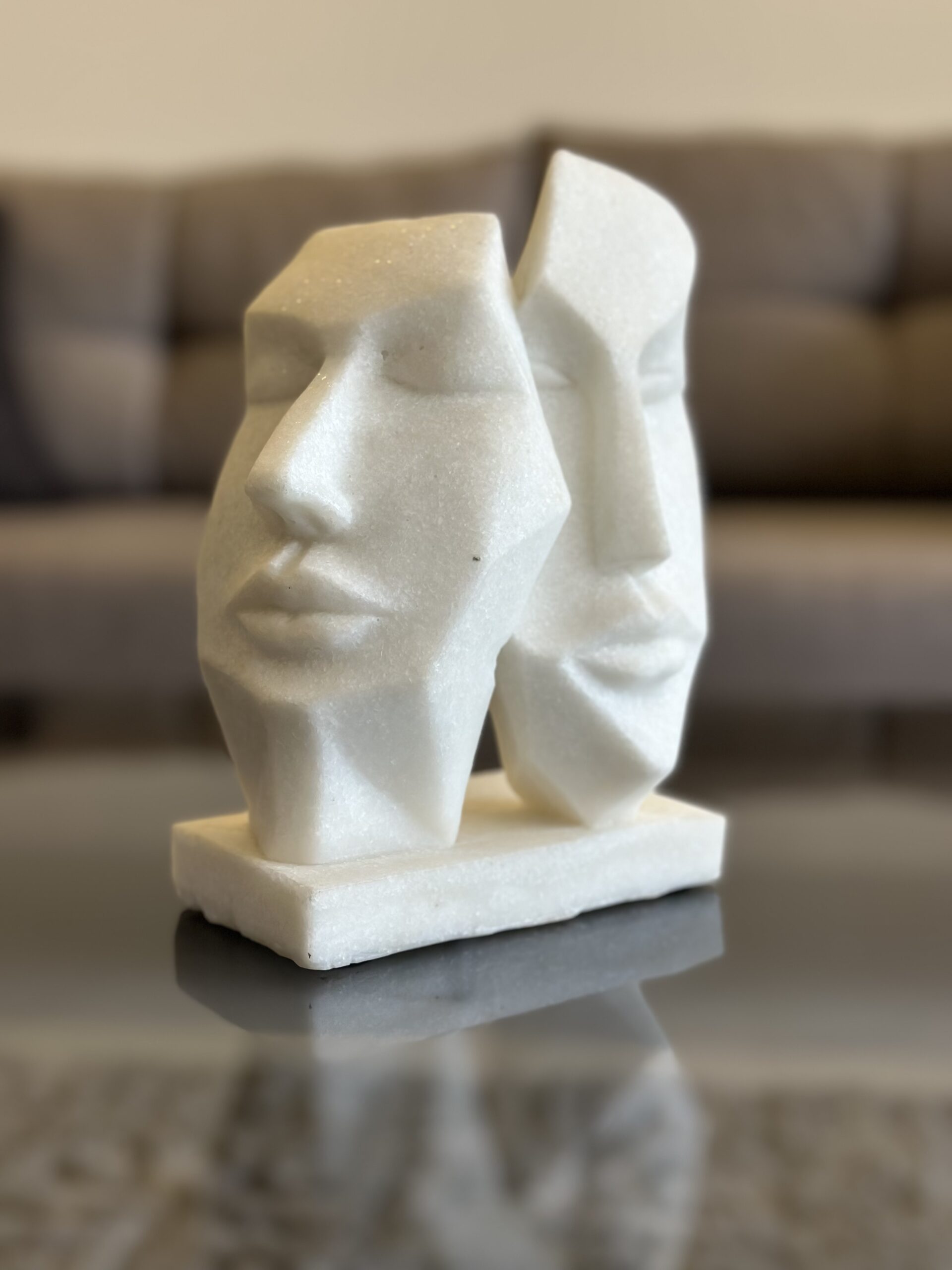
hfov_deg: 30.3
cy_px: 635
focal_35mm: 48
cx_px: 476
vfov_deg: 39.7
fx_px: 1760
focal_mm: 6.86
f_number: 1.78
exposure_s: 1/179
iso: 64
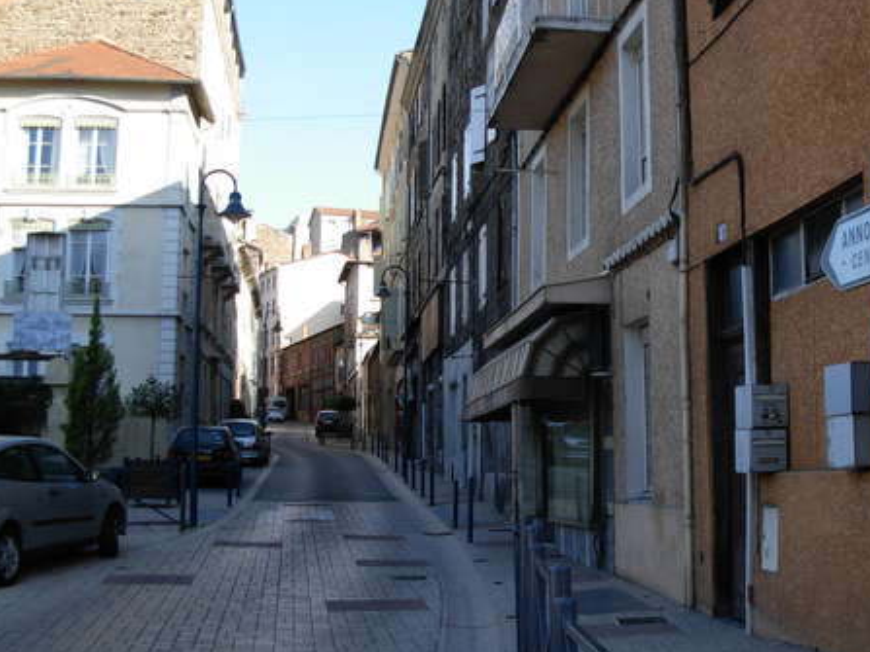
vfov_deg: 28.5
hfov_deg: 37.1
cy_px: 304
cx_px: 574
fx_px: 1281
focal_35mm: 51
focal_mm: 6.3
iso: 79
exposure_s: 1/352
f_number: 2.9
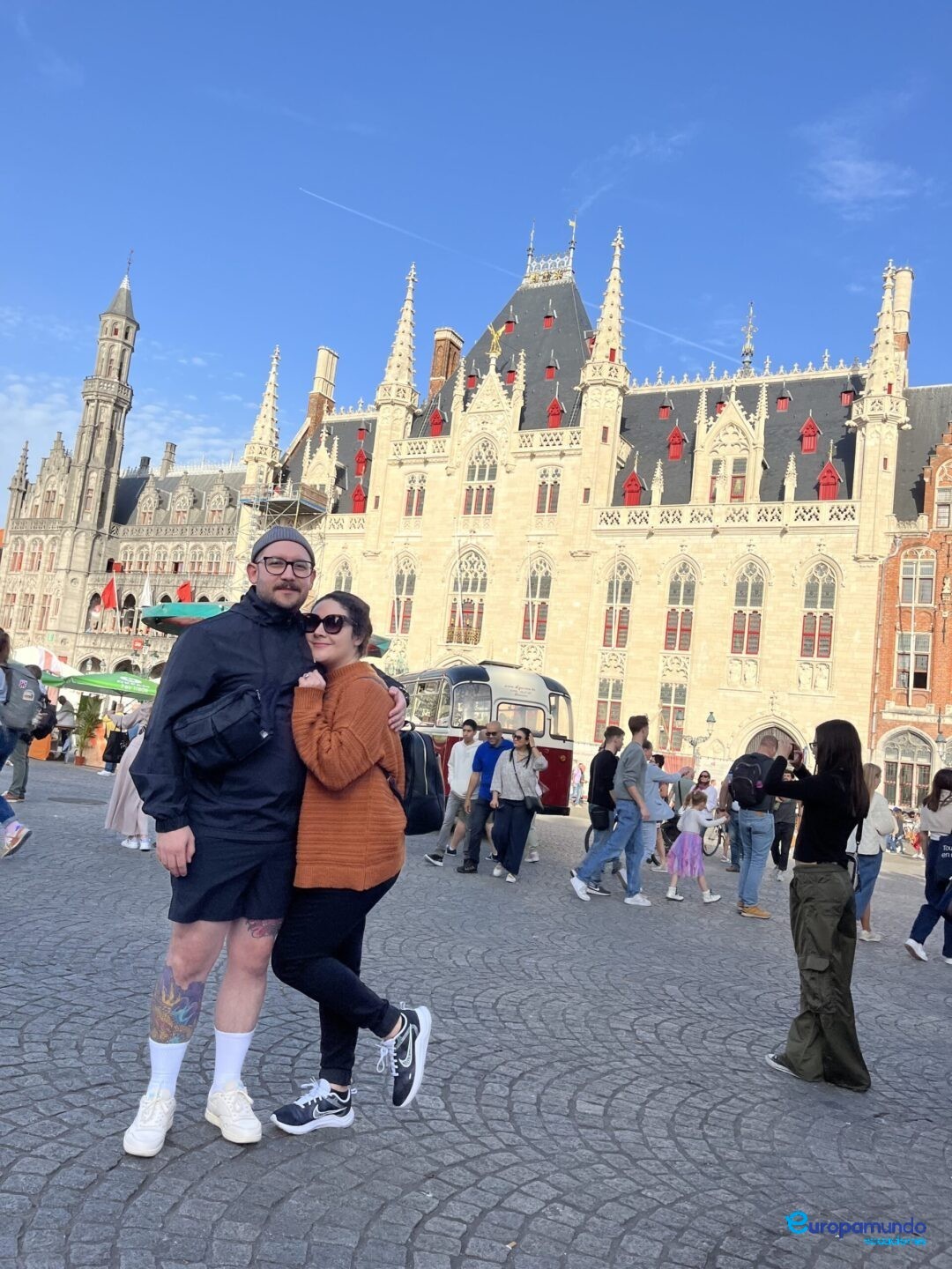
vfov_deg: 67.3
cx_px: 476
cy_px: 634
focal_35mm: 26
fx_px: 953
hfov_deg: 53.1
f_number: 1.6
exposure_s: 1/3311
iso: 50
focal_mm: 5.1
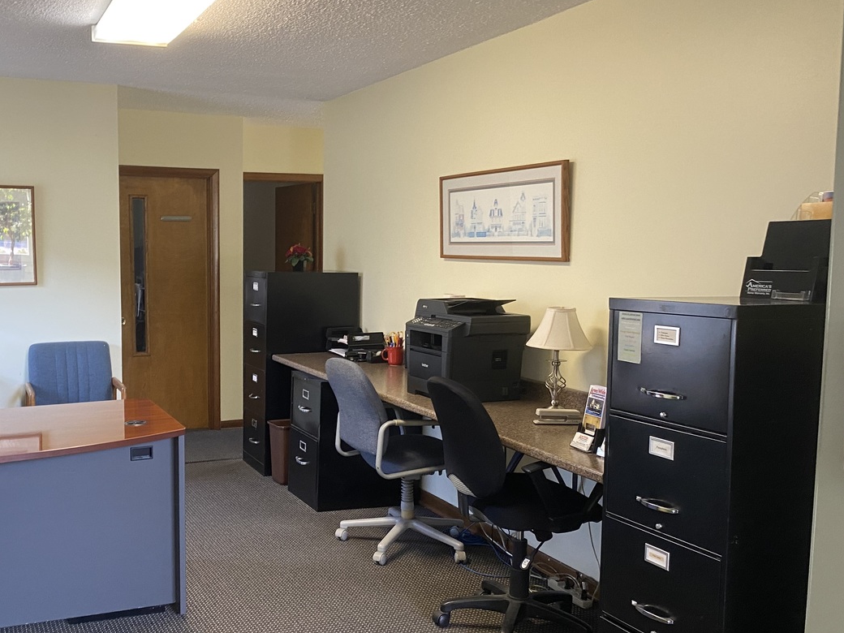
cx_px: 272
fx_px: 878
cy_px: 328
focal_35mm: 36
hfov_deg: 50.3
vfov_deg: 39.7
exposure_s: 1/41
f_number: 1.8
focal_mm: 4.25
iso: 125
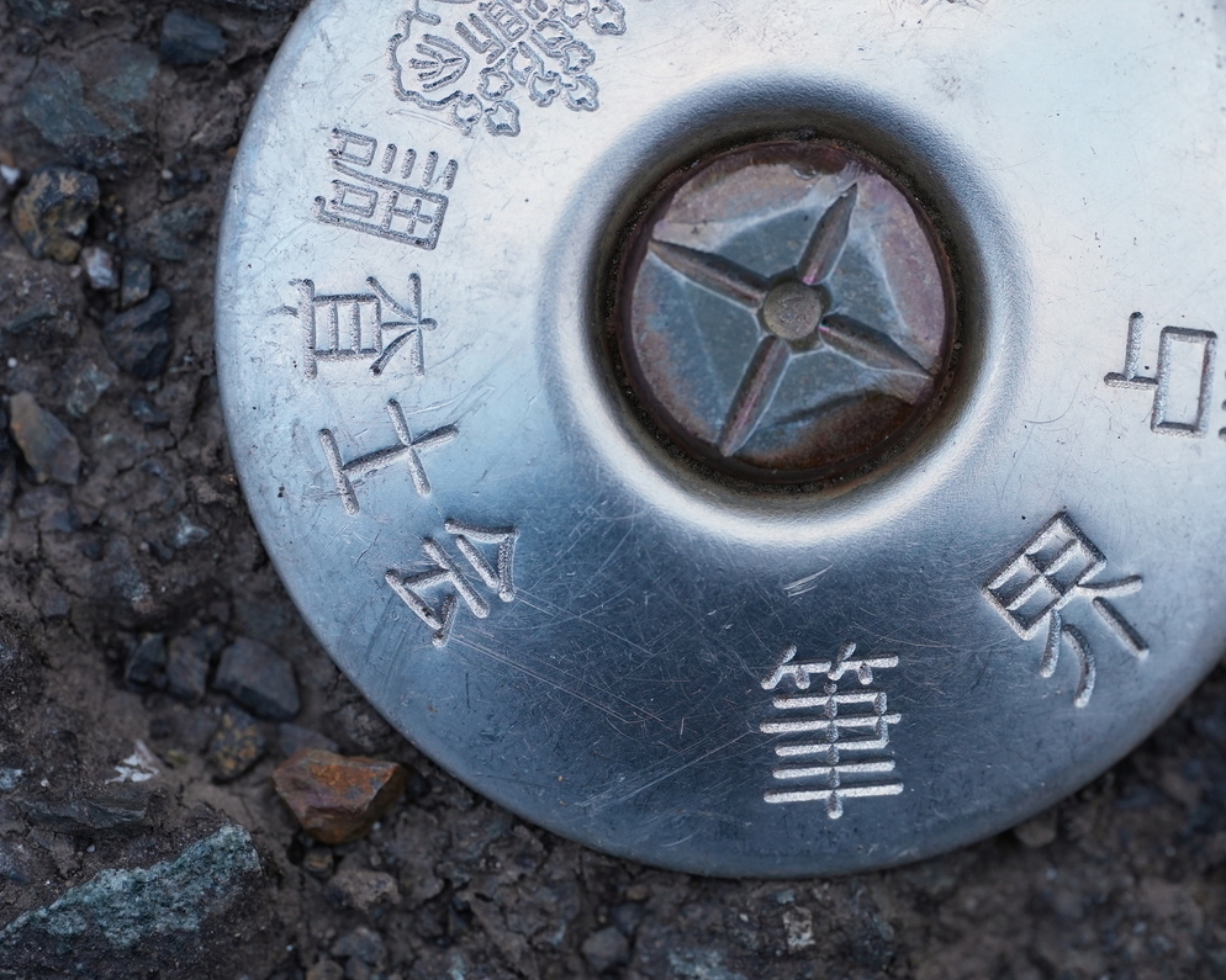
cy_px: 491
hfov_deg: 16.1
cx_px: 736
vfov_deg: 13.0
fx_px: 4317
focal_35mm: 119
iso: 1600
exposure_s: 1/160
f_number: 5.6
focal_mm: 105
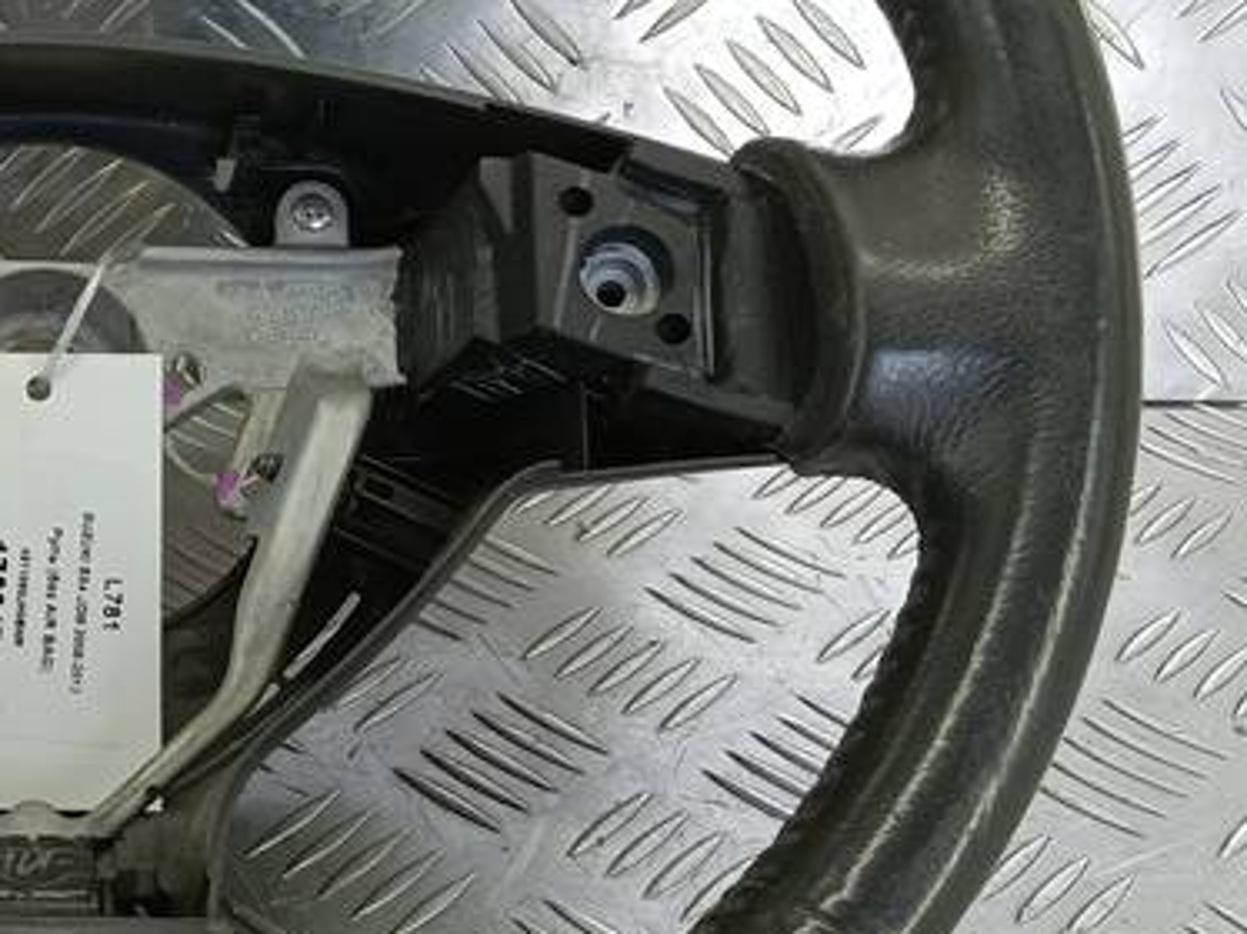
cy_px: 367
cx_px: 20
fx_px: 2664
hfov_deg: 25.2
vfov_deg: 19.9
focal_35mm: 74
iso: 81
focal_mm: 4.11
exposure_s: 1/50
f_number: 1.6
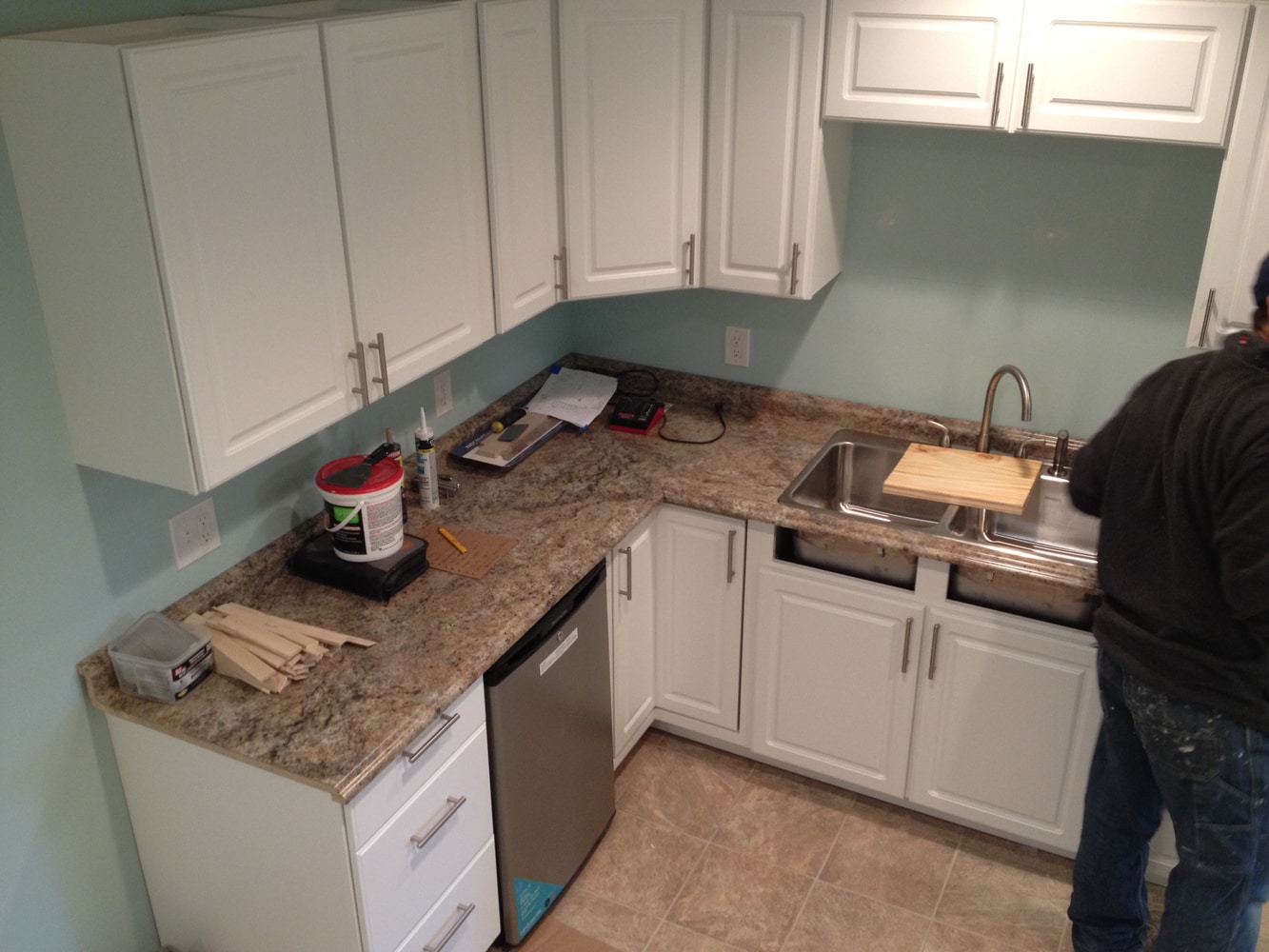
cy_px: 476
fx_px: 1283
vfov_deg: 40.7
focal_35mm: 35
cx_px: 634
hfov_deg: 52.6
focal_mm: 4.28
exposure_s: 1/20
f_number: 2.4
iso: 125
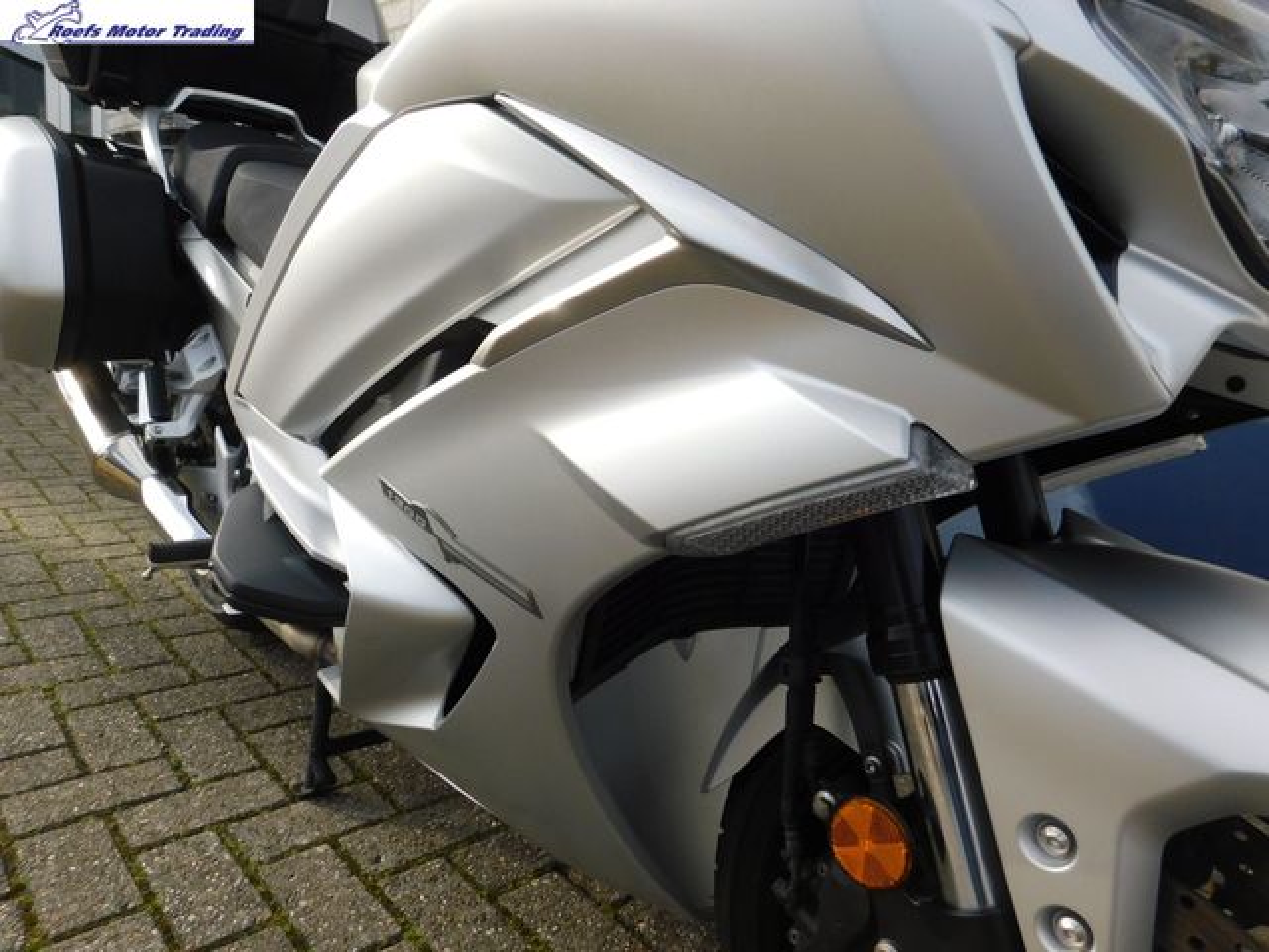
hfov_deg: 71.6
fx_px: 880
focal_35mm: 24
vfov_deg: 56.8
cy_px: 476
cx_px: 634
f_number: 3
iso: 125
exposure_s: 1/500
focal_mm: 4.1
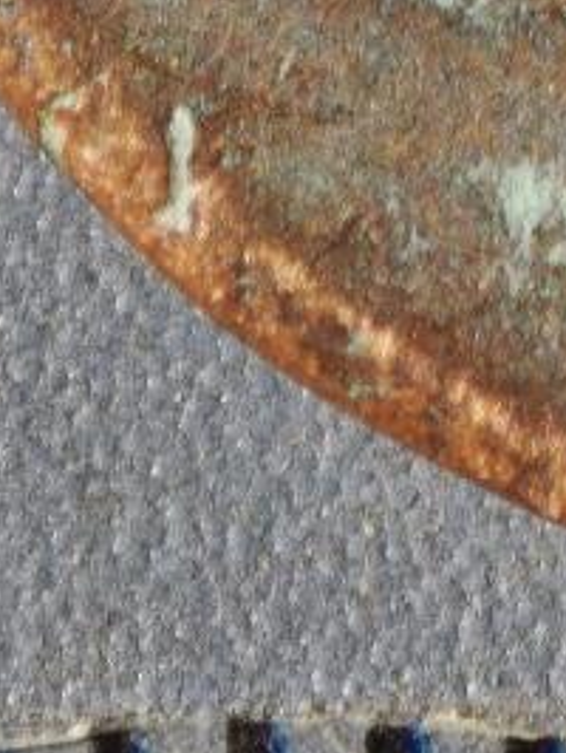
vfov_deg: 2.7
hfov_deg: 2.1
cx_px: 1217
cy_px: -1217
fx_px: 15759
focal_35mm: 724
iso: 64
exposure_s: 1/100
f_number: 2
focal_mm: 9
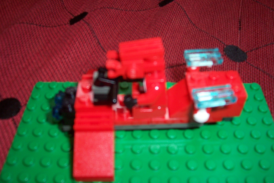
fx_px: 259
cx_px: 137
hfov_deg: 55.8
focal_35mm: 34
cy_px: 92
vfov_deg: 38.9
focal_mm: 5.6
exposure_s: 1/60
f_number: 2.7
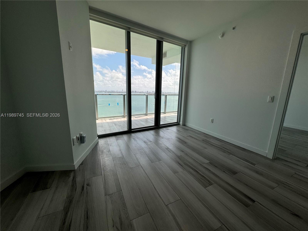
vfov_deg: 85.7
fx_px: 125
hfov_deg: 102.1
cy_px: 116
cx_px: 154
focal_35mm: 14
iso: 50
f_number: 2.2
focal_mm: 2.22
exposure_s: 1/1277
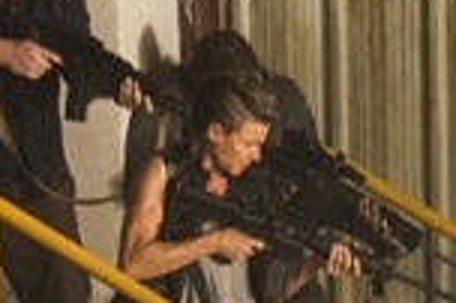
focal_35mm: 392
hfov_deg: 5.2
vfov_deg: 3.5
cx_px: 522
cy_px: 708
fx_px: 4960
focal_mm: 70
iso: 2000
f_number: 2.8
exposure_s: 1/250
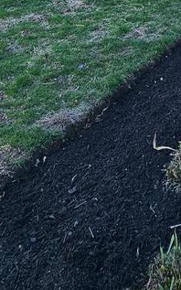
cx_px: 205
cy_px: -103
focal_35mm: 47
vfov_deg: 31.1
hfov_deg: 25.2
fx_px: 371
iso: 50
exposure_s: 1/483
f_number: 2.2
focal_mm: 2.2
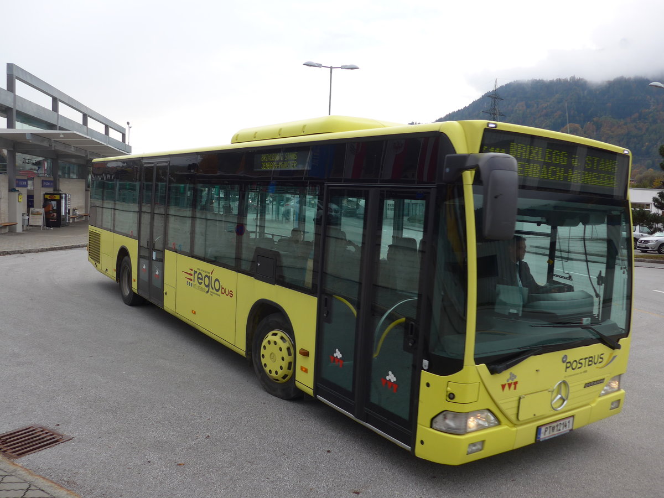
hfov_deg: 61.7
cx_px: 332
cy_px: 249
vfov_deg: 48.2
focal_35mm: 29
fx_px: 556
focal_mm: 6
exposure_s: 1/320
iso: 80
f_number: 2.8
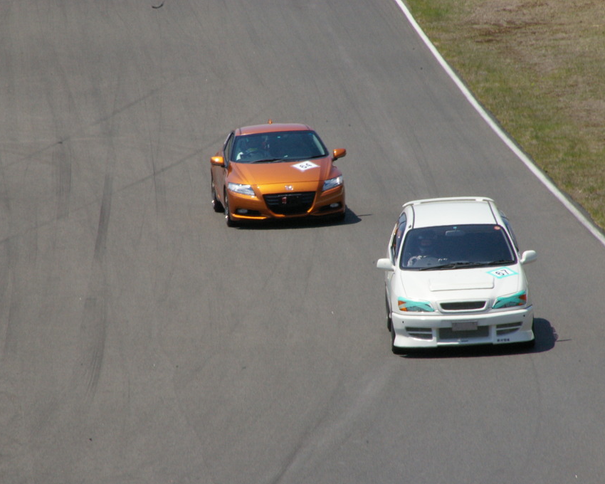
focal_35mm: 424
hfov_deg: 4.6
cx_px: 304
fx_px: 7592
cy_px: 242
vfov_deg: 3.7
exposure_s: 1/125
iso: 800
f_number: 38
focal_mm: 250
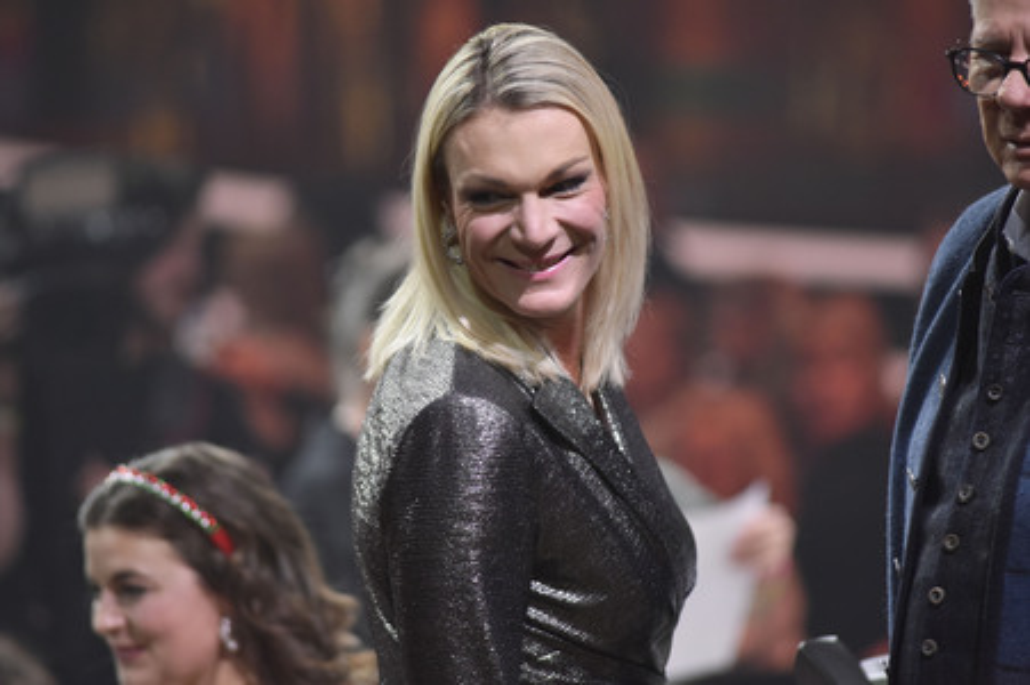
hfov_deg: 6.9
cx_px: 515
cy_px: 342
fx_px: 8577
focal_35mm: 300
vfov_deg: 4.6
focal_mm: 300
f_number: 4
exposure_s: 1/320
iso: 4000
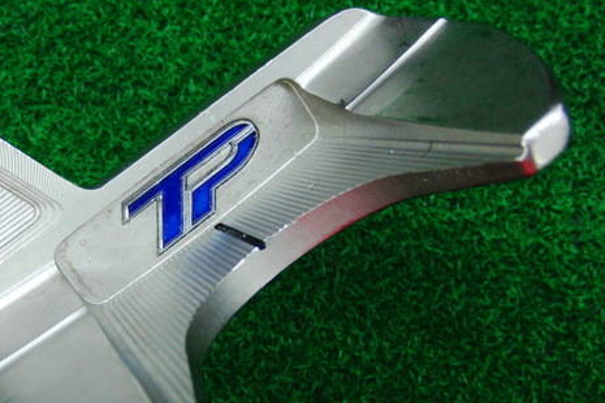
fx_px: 891
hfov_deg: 37.3
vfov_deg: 25.5
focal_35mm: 53
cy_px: 200
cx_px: 230
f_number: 3.6
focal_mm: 6.42
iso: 400
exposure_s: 1/60
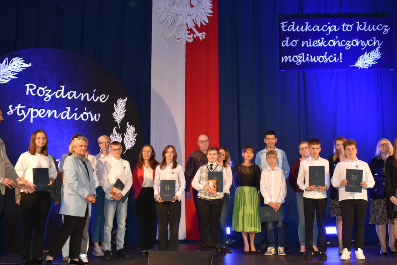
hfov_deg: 54.3
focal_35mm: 35
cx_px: 218
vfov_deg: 37.9
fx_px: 386
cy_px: 140
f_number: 4.5
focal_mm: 18
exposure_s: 1/80
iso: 800
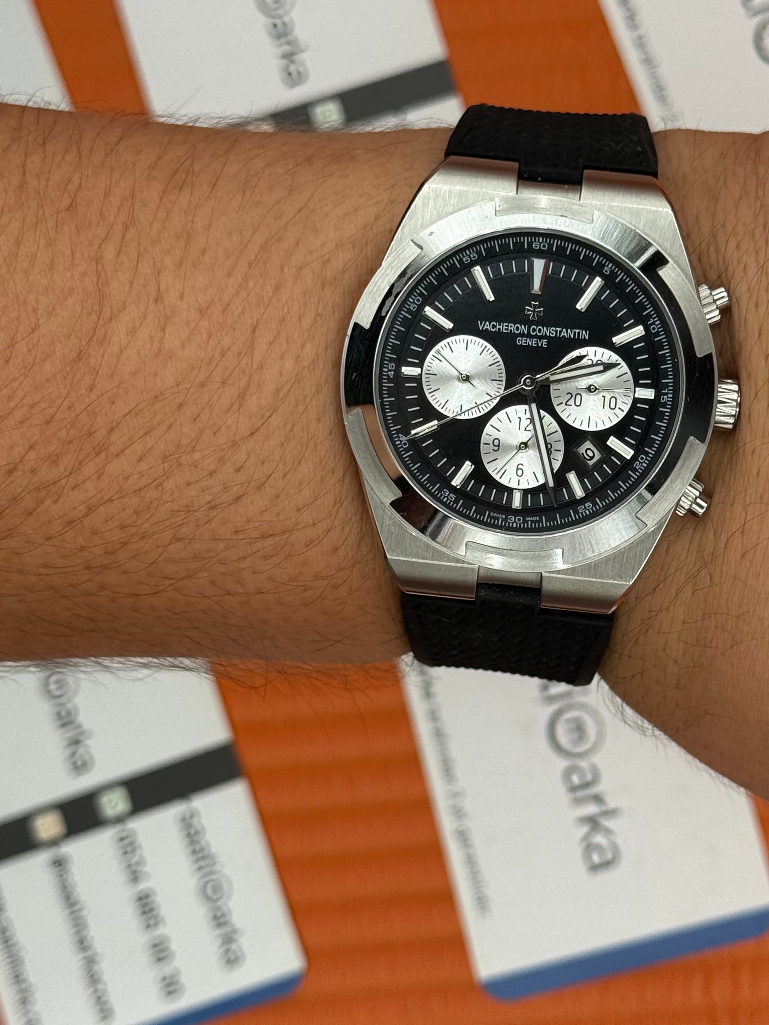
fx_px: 2340
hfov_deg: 18.6
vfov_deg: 24.7
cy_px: 508
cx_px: 534
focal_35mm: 79
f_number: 1.78
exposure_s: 1/895
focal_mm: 6.76
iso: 80
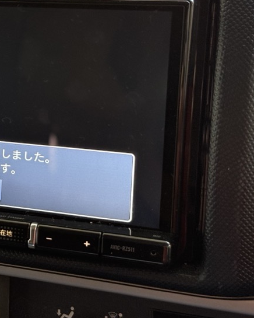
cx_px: -6
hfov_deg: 17.4
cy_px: 110
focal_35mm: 86
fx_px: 808
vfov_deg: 22.2
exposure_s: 1/60
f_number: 1.78
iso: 200
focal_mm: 6.76
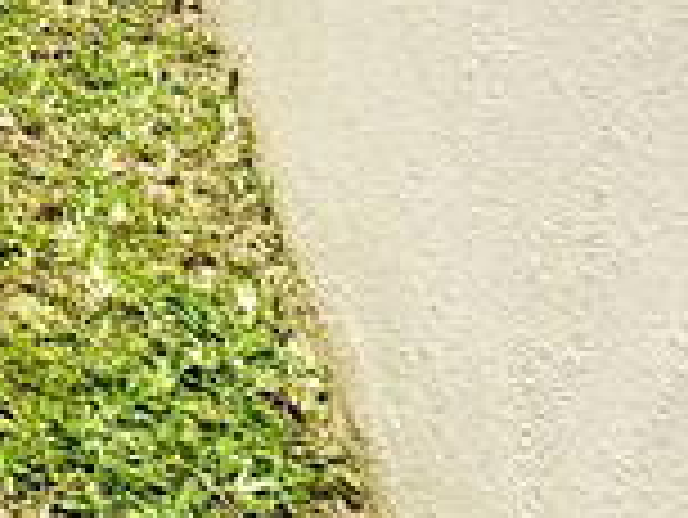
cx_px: -1938
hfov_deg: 8.6
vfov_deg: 11.3
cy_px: -833
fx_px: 2029
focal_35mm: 102
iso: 50
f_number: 2.2
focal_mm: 2.2
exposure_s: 1/1529
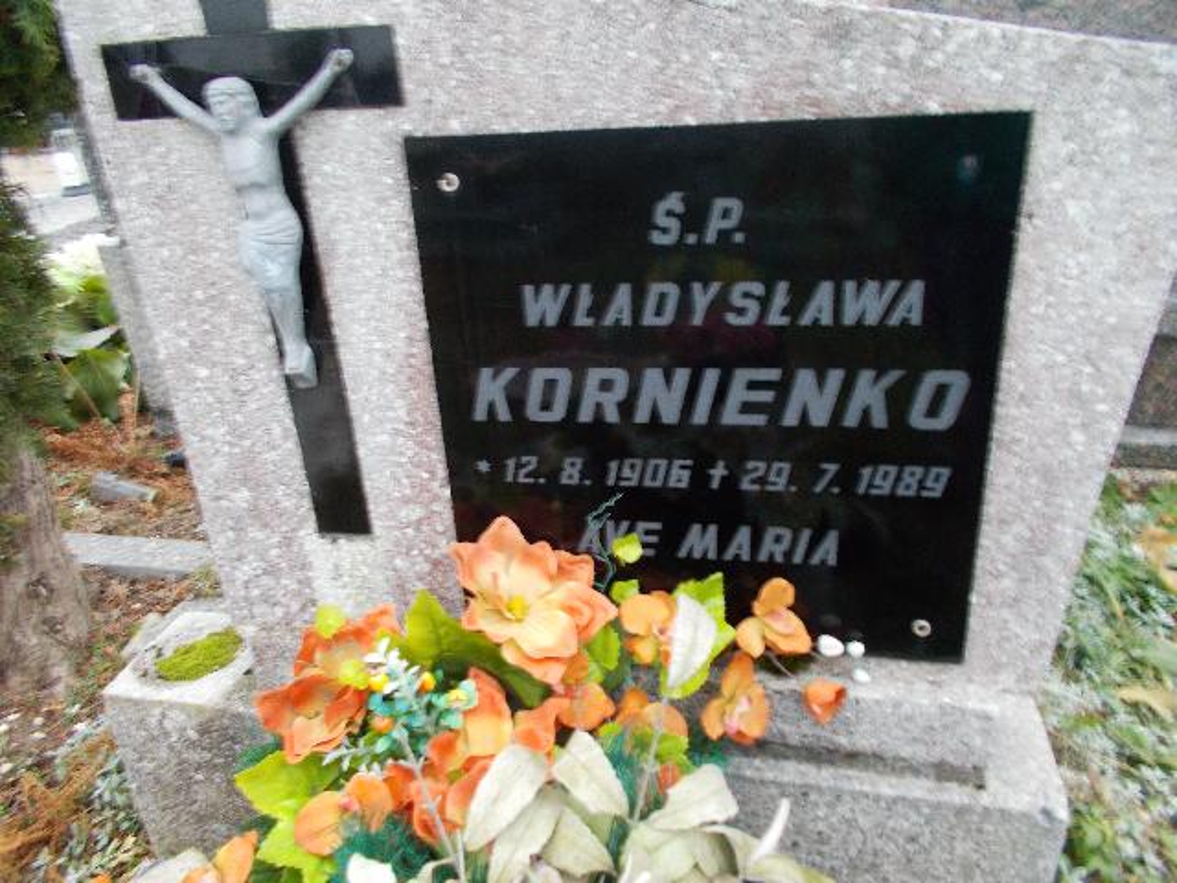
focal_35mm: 26
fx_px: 884
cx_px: 588
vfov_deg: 53.1
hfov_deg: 67.3
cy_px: 442
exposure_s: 1/13
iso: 200
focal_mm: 4.6
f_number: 3.2
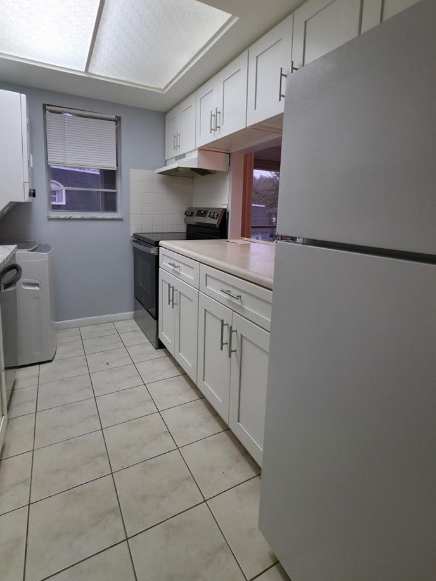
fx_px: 286
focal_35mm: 17
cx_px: 224
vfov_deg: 90.4
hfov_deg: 74.7
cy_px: 248
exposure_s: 1/60
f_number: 1.9
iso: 80
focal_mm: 2.2
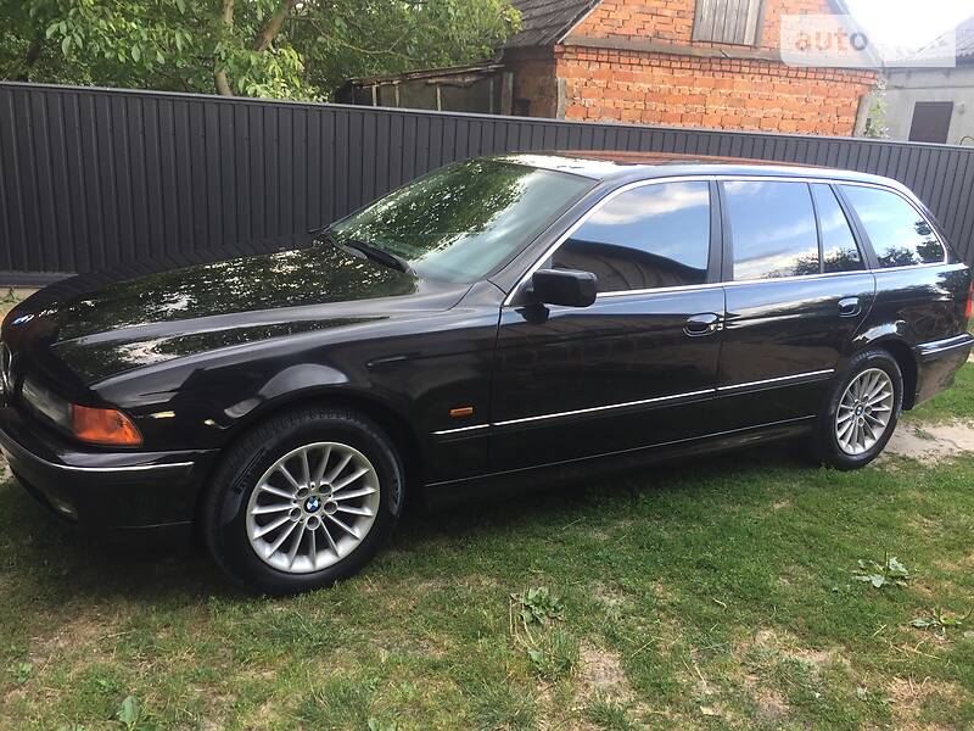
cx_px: 487
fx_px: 816
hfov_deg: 61.7
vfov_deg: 48.2
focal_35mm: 29
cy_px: 366
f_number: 2.2
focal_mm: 4.2
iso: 32
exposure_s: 1/50
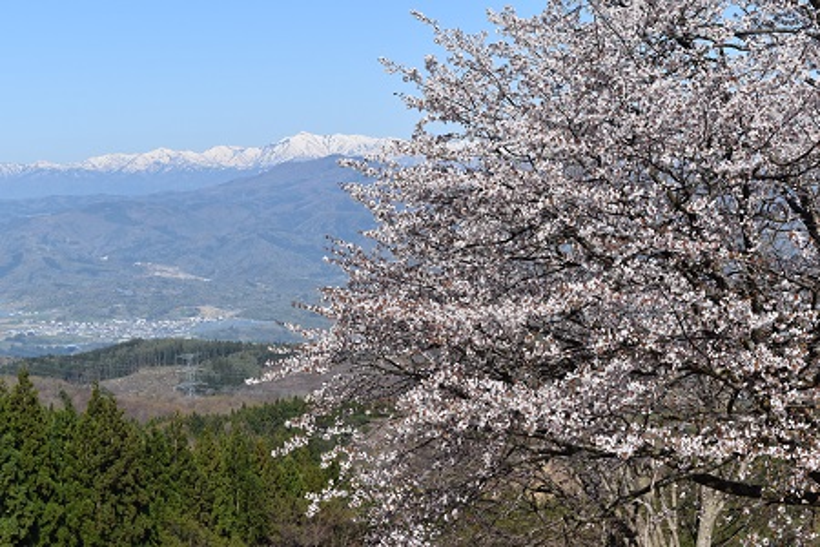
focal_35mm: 82
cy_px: 274
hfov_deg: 24.6
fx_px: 1879
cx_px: 410
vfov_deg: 16.6
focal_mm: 55
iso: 200
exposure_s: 1/400
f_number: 10
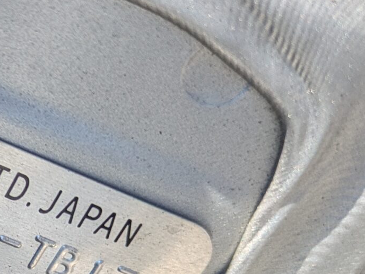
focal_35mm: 93
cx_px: -142
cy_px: 346
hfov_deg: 19.1
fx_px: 981
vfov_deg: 15.2
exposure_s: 1/911
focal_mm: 5.43
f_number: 1.89
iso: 51
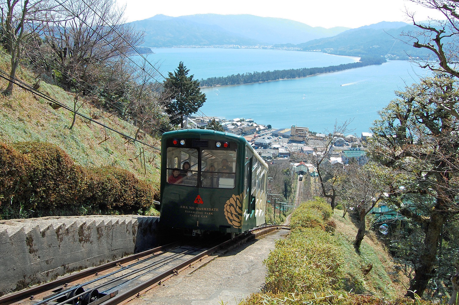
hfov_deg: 57.3
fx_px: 420
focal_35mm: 33
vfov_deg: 39.9
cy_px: 152
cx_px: 230
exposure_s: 1/400
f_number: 9
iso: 400
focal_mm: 22
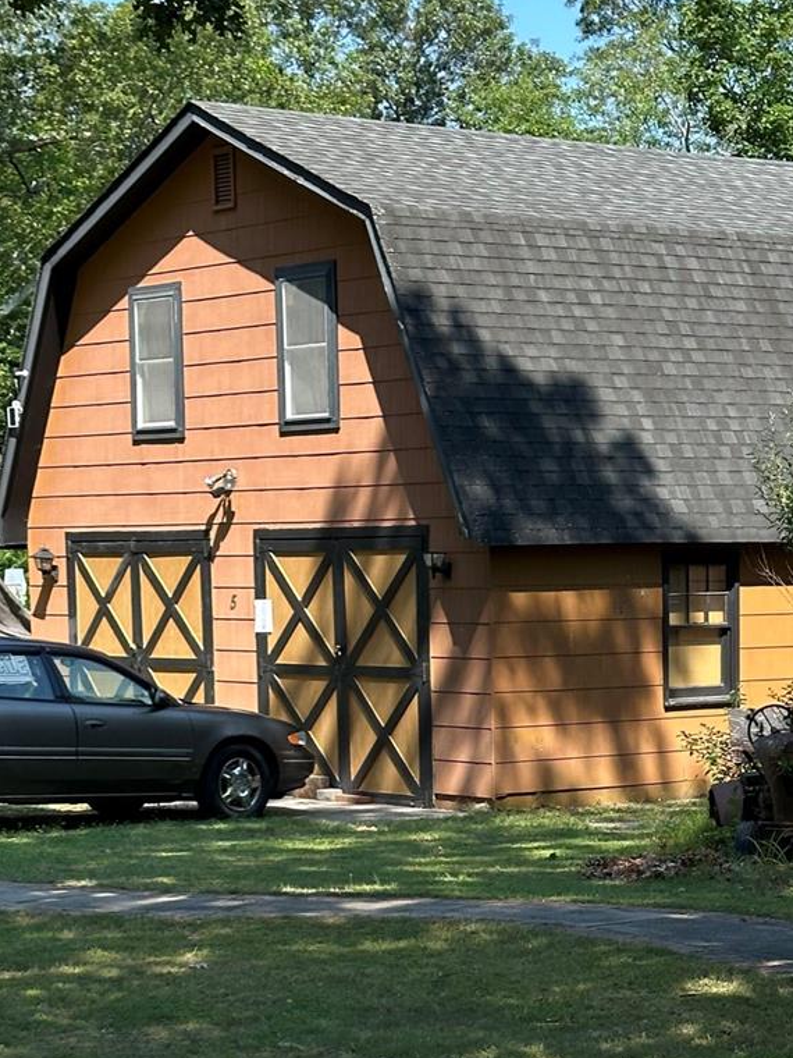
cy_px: 887
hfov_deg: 15.2
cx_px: 531
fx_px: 2963
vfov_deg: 20.0
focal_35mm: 97
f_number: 1.78
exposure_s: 1/1376
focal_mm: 6.86
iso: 64
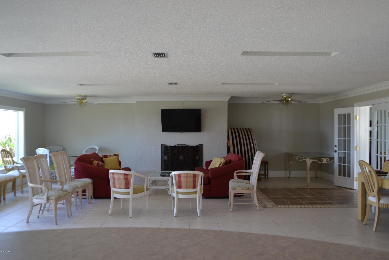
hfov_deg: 57.2
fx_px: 357
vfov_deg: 40.0
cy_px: 130
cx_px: 194
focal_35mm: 33
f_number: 4.5
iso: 400
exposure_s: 1/80
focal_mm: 22
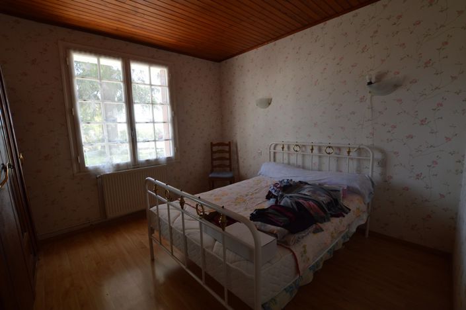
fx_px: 194
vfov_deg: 77.2
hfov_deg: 100.5
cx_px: 233
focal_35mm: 15
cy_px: 155
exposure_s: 1/100
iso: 400
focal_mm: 10
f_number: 5
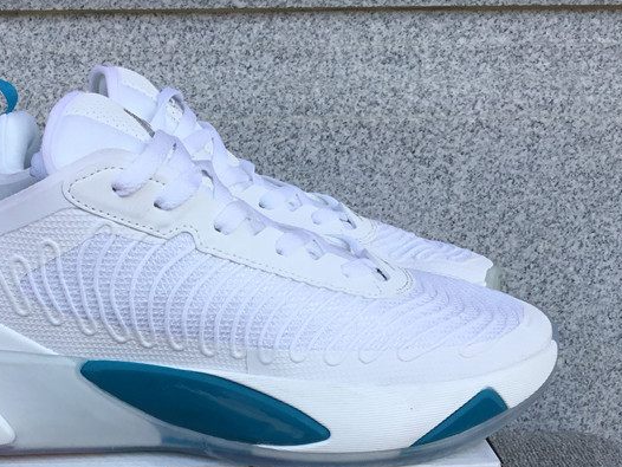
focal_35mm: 53
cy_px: 382
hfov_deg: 35.8
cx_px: 201
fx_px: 953
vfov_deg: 26.9
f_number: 2.4
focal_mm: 3.3
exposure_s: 1/476
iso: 25
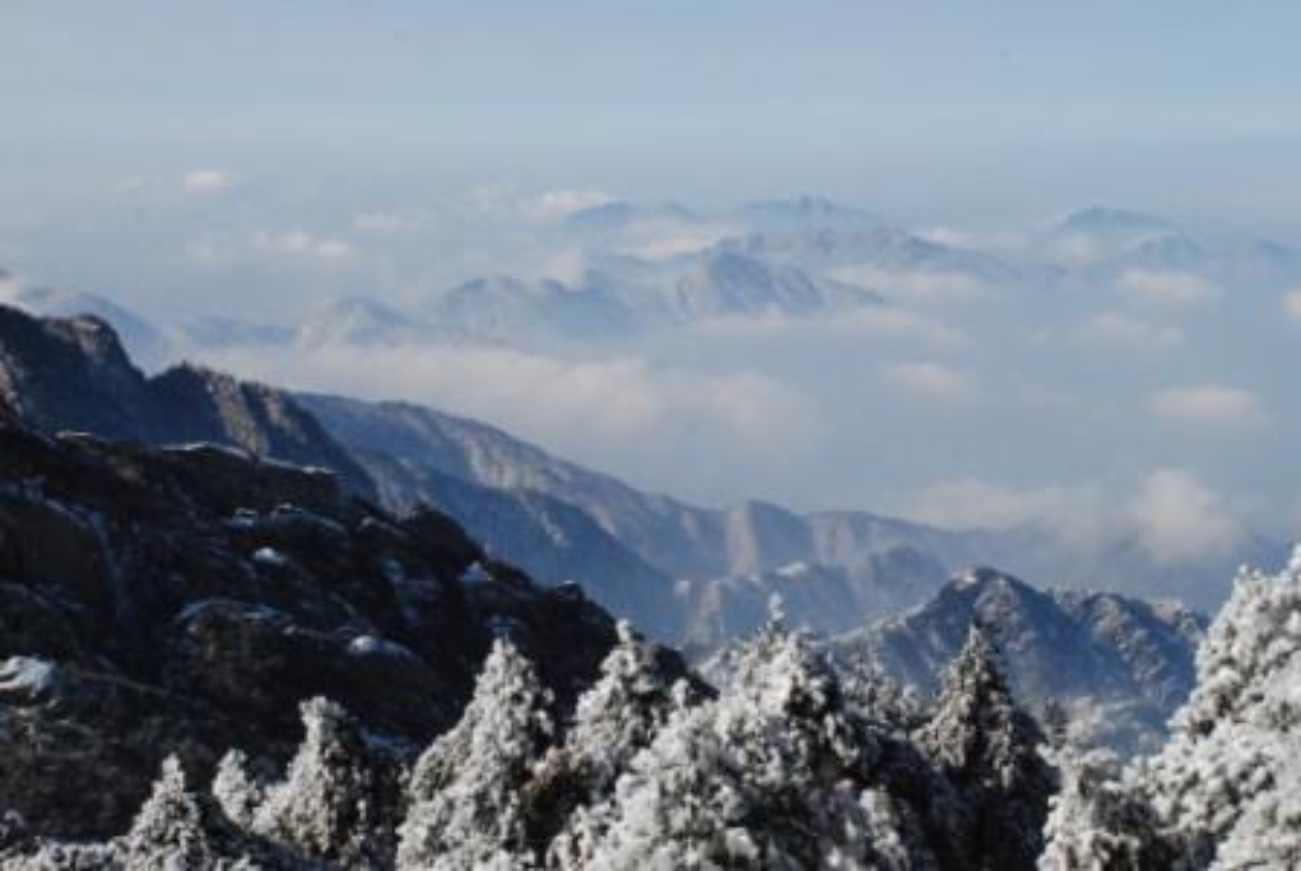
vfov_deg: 18.2
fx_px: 2714
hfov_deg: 27.0
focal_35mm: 75
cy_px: 436
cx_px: 650
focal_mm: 50
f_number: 18
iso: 1600
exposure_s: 1/1250
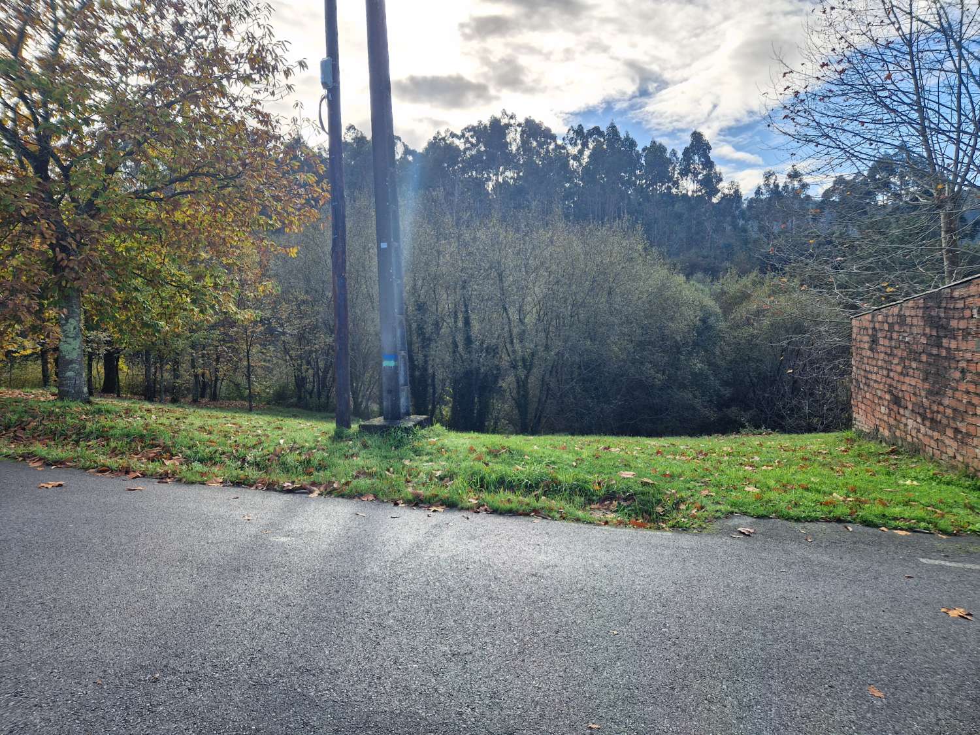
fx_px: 651
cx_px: 490
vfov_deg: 58.9
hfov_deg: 73.9
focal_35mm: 23
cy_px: 368
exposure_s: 1/363
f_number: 1.8
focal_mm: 5.4
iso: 50
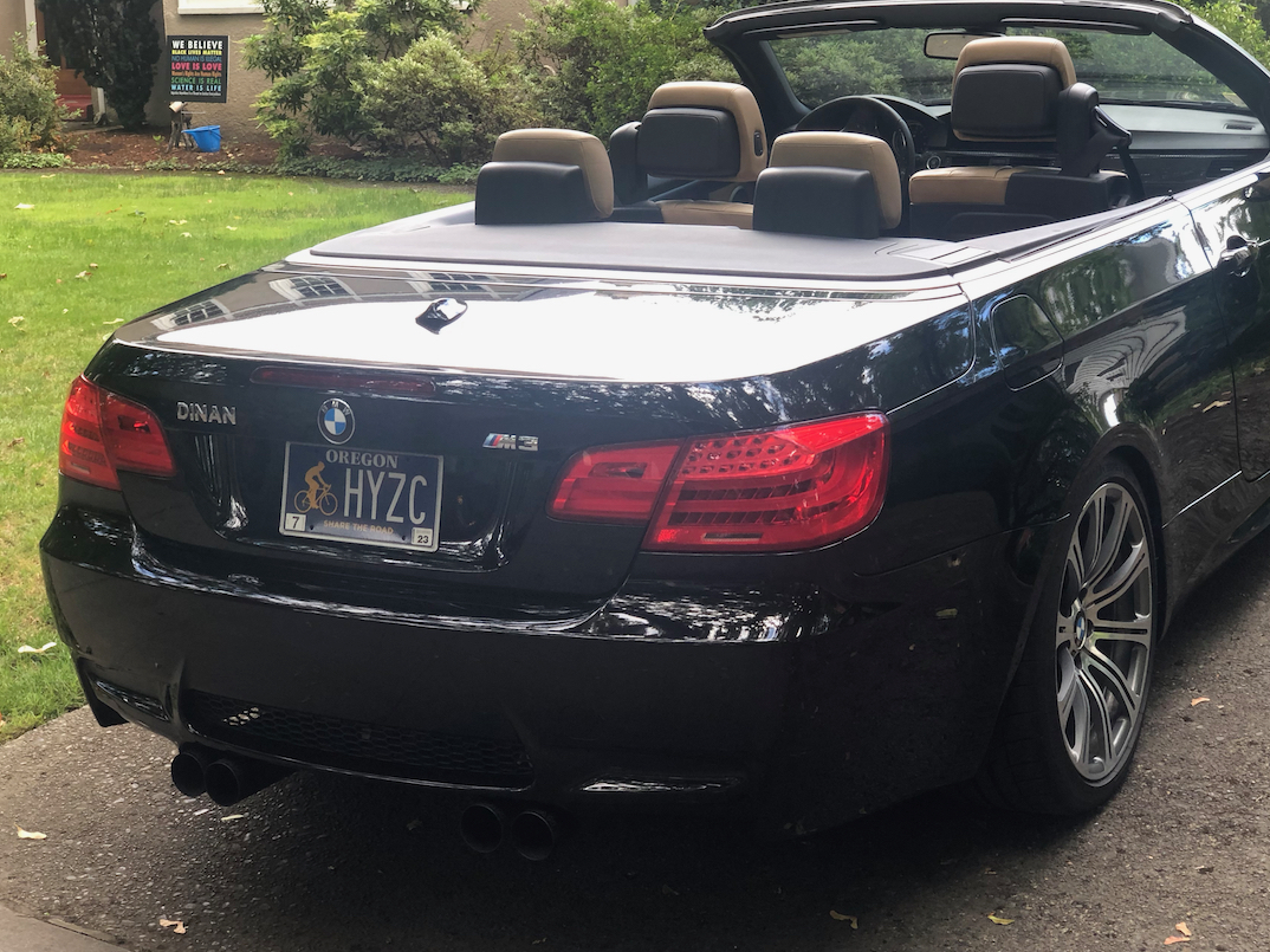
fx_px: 2274
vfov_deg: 23.6
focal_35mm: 62
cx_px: 717
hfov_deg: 31.2
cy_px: 439
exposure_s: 1/60
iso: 25
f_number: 2.4
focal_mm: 6
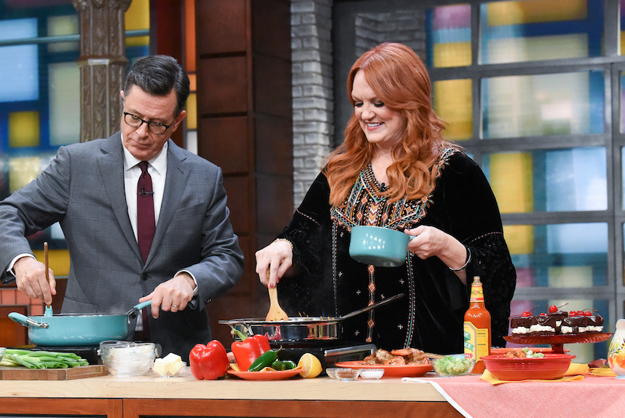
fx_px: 1841
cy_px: 270
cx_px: 203
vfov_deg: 12.9
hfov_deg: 19.2
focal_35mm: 106
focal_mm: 70
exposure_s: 1/200
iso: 6400
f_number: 5.6
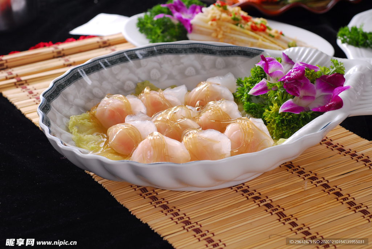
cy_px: 124
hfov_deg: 22.6
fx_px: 931
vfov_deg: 15.2
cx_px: 186
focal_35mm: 90
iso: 100
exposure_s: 1/200
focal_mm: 60
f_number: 7.1
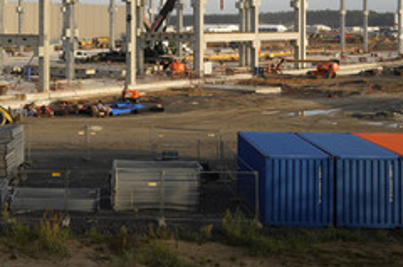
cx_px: 73
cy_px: 20
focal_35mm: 64
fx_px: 715
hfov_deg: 30.6
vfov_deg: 20.7
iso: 320
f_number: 11
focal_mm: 34
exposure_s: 1/200
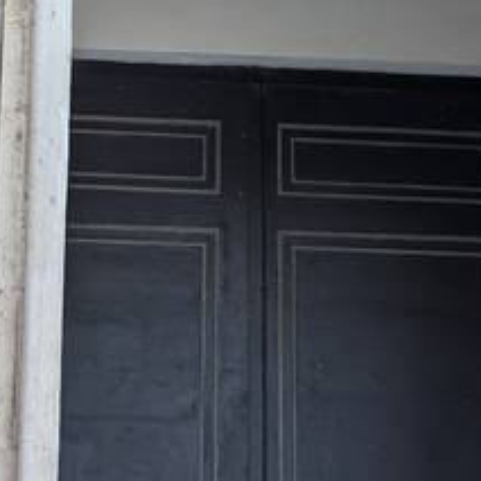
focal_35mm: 130
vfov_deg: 13.0
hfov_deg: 13.3
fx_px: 2044
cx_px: 422
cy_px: -154
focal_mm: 6.9
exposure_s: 1/335
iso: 75
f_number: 1.68
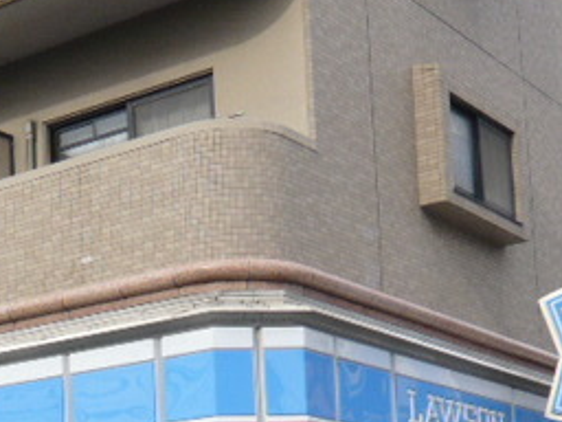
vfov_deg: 16.6
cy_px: 514
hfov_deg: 22.2
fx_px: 1380
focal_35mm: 85
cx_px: 2
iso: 100
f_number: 2.8
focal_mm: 4.6
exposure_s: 1/500
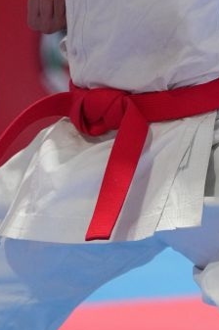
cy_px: 108
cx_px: 177
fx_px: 4270
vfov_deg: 4.4
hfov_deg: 2.9
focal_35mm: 467
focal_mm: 131
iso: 3200
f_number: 2.8
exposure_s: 1/250
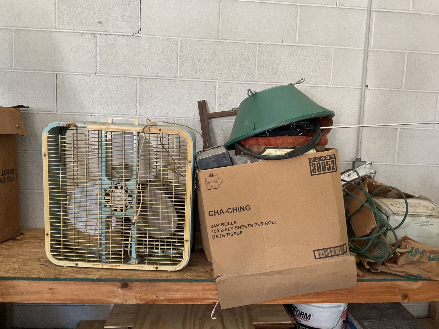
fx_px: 368
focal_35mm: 29
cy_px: 164
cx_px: 220
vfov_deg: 48.2
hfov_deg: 61.7
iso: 200
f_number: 1.8
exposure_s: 1/60
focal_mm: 3
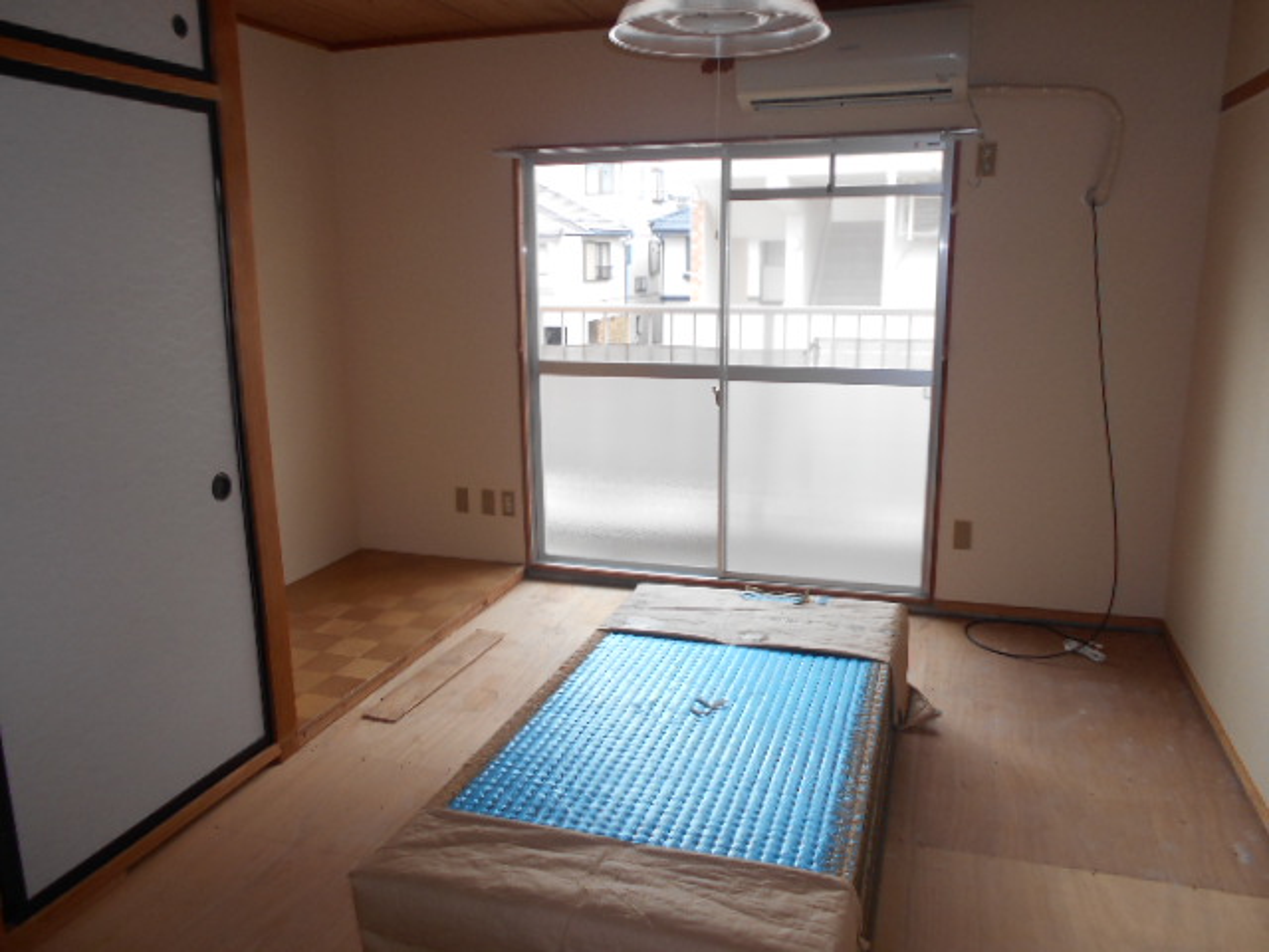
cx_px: 634
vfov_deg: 53.1
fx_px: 953
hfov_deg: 67.3
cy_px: 476
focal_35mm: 26
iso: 80
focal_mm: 4.6
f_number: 3.2
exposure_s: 1/40
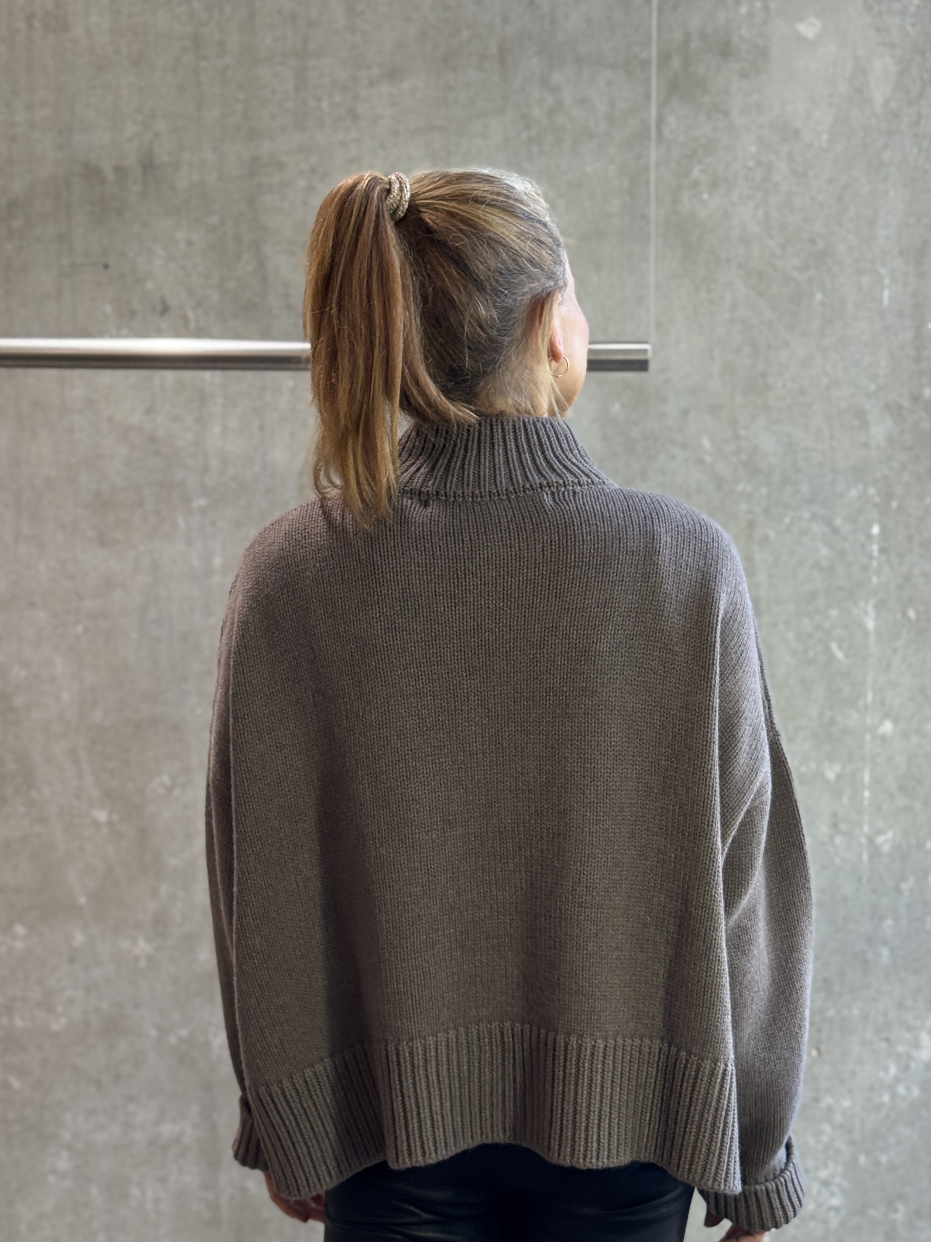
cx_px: 470
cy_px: 707
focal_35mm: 55
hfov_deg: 26.6
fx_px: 1972
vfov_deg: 34.9
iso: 64
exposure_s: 1/100
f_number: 1.78
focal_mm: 6.76
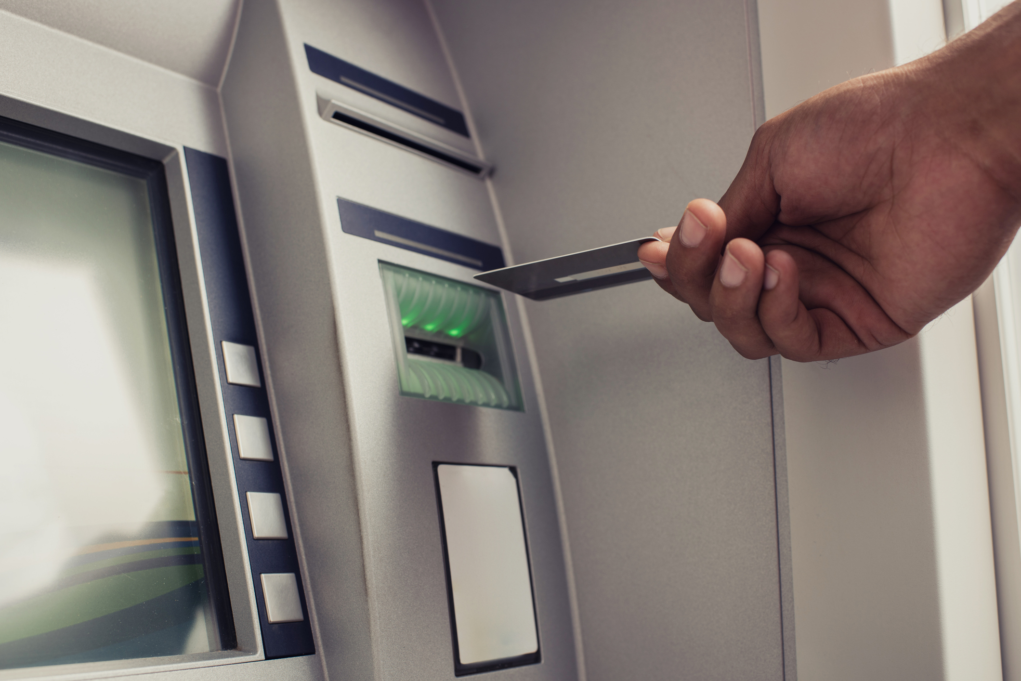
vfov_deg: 37.9
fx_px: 993
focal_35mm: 35
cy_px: 340
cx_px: 510
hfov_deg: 54.4
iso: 64
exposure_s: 1/160
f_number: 5.6
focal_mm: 35
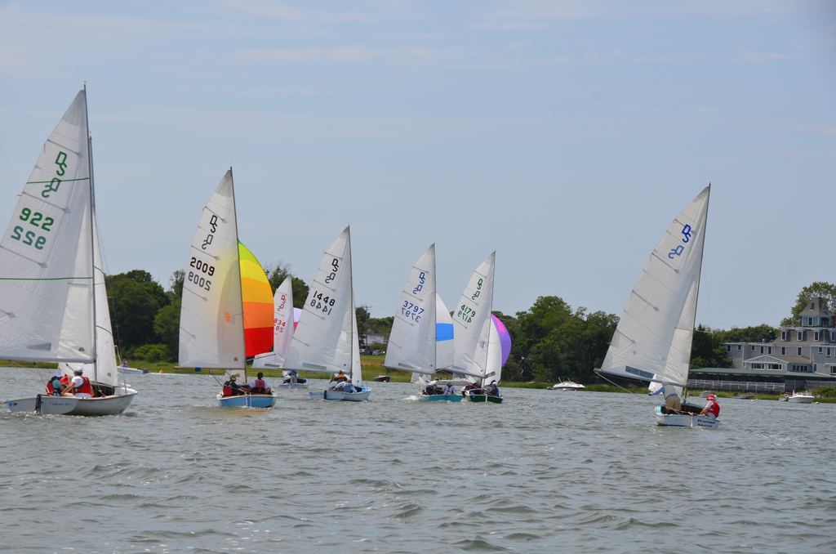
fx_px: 2607
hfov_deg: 18.2
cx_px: 418
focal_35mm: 112
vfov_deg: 12.1
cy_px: 277
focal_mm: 75
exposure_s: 1/320
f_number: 9
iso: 100
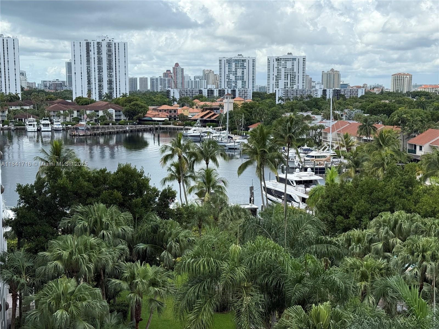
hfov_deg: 39.7
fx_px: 609
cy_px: 164
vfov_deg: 30.3
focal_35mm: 48
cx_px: 220
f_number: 1.78
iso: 100
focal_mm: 6.76
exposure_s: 1/4098
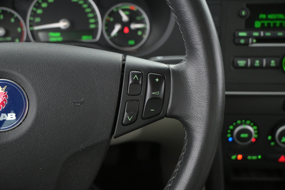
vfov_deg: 40.8
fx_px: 255
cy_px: 95
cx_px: 142
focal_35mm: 32
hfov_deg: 58.3
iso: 3200
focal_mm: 21.5
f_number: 4
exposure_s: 1/30
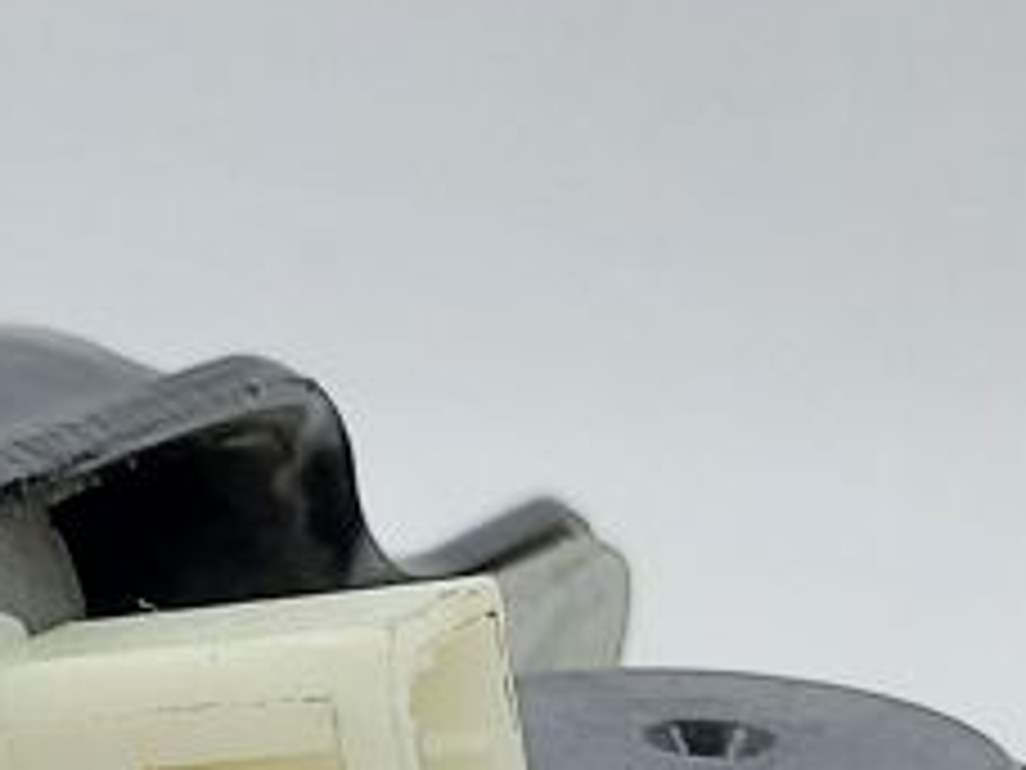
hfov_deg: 13.5
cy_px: 1063
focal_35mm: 146
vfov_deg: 9.9
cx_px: 650
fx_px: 4327
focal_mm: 5.23
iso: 64
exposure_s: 1/50
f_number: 1.8
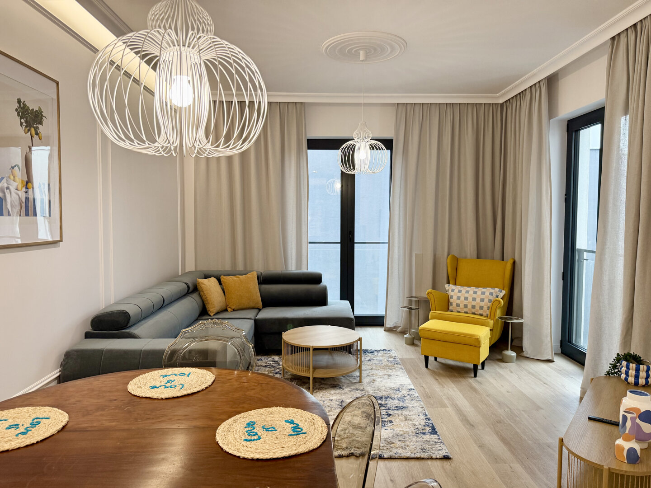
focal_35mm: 24
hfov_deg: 71.6
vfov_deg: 56.8
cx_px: 326
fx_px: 451
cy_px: 244
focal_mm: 6.76
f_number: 1.78
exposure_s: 1/100
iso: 160
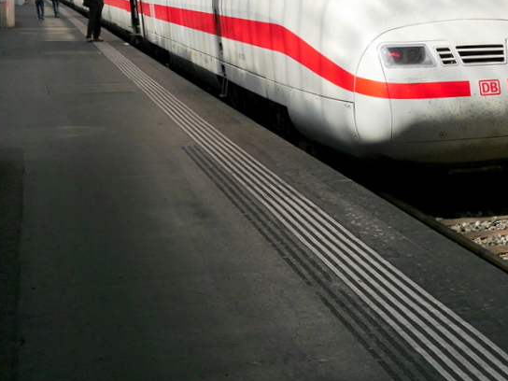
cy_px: -17
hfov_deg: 24.3
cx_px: 553
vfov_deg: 19.0
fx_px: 1101
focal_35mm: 75
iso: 160
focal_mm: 17
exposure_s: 1/320
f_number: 6.3
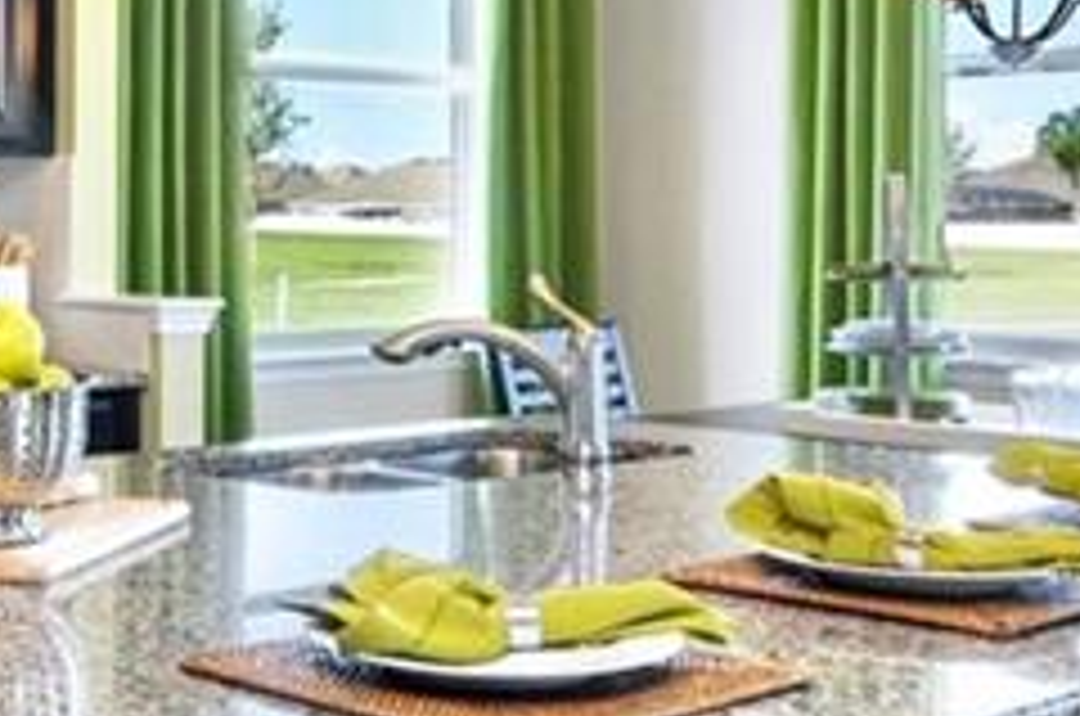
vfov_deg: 20.9
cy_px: 135
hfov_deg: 30.5
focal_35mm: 64
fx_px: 1916
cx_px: 184
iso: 200
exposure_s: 1/15
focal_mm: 10
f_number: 8
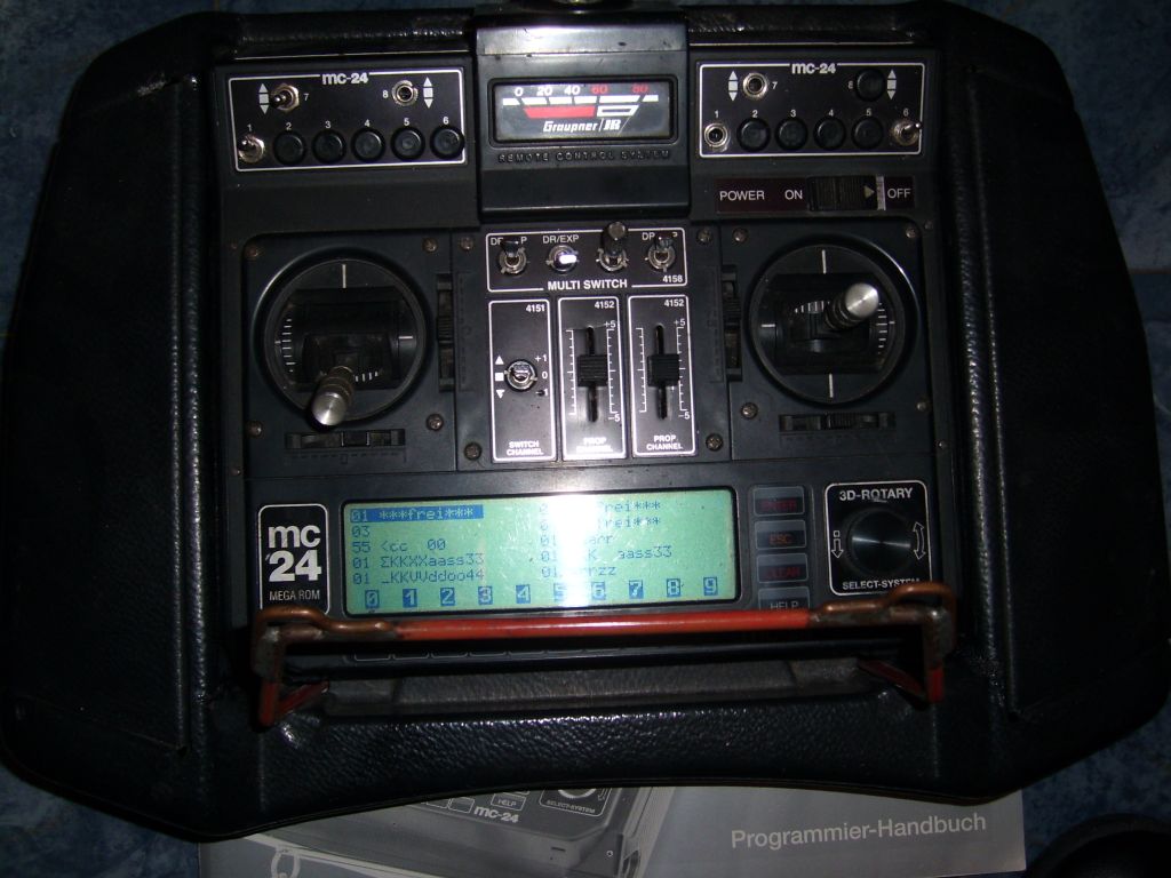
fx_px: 1184
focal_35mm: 35
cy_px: 439
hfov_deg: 52.6
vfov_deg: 40.7
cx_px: 586
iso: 50
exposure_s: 1/30
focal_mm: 5.8
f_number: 7.1
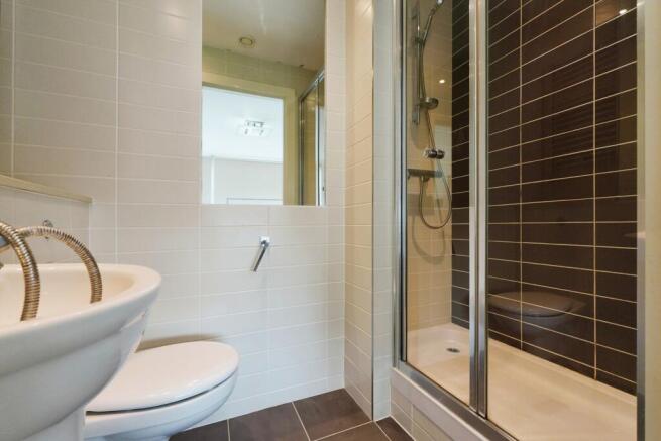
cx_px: 330
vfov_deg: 77.4
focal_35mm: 15
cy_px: 220
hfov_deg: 100.4
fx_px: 275
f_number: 5
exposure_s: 1/50
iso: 500
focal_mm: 10
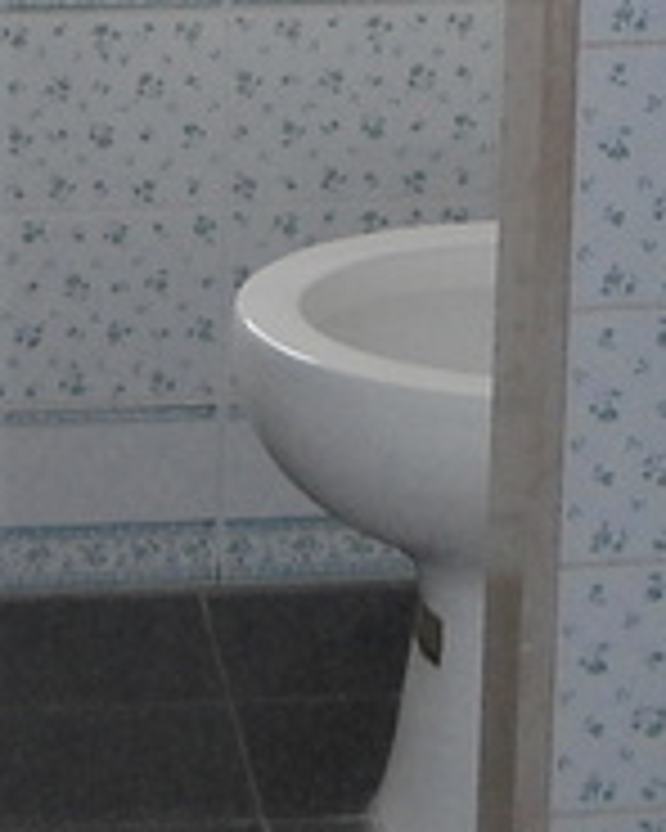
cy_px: -585
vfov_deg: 8.5
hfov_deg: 7.0
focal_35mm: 221
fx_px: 5445
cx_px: 180
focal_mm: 6.72
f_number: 3.1
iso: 64
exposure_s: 1/76
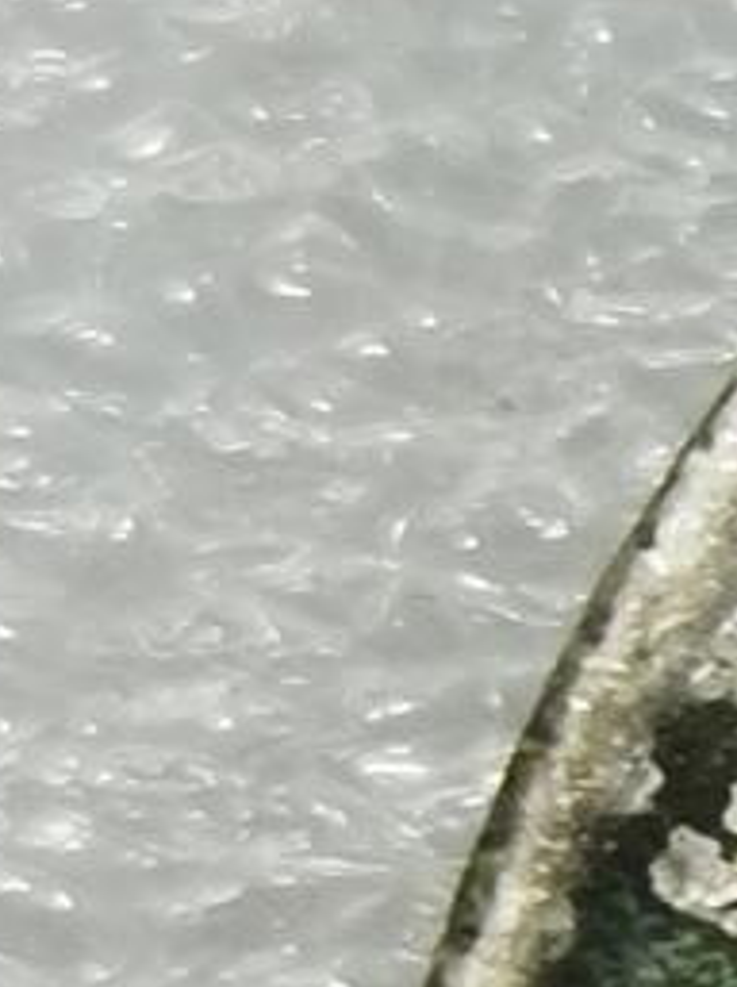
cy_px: 1379
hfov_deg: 3.5
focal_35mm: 407
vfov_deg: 4.8
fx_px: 11583
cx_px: 2472
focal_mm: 6.67
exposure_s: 1/100
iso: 64
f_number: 1.9
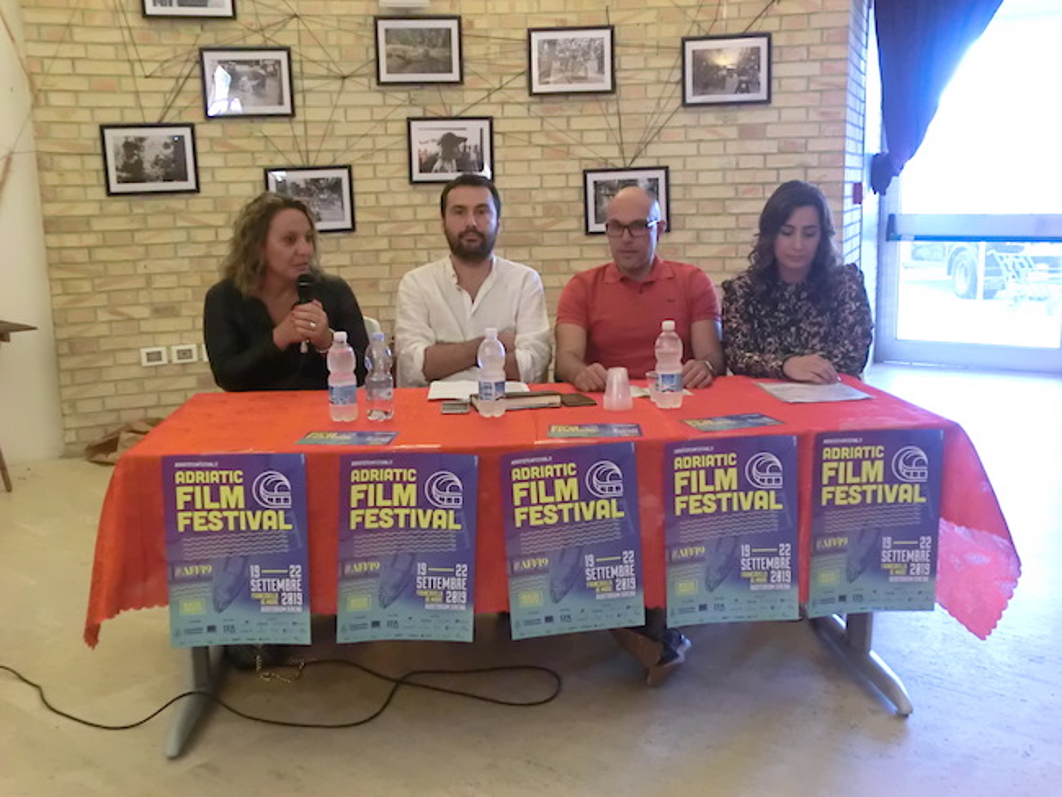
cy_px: 398
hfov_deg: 44.8
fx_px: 1289
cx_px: 531
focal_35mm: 42
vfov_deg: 34.4
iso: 800
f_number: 4
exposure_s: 1/50
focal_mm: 7.38
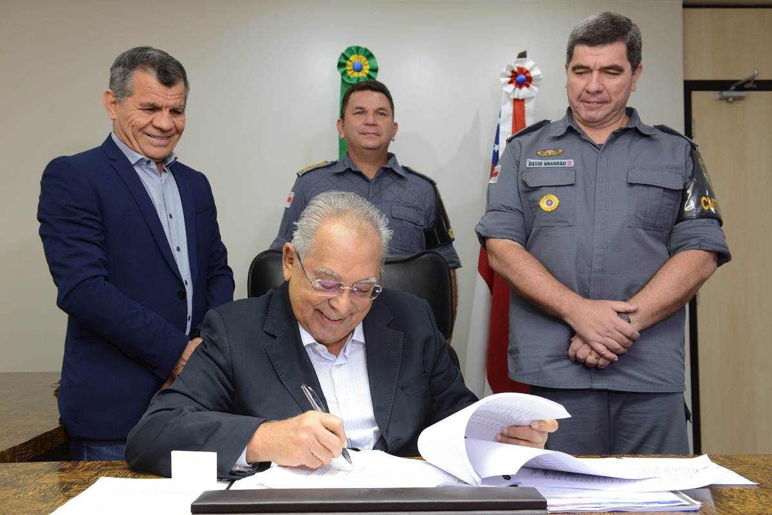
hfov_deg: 54.4
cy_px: 258
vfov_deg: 37.9
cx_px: 386
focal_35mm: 35
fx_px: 750
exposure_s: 1/50
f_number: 6.3
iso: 2000
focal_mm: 35
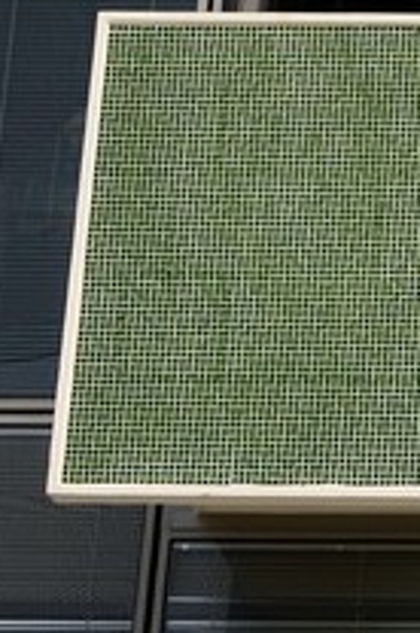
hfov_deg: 3.9
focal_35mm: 339
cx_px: 1411
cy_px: -1293
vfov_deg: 5.7
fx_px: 5952
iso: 200
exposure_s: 1/320
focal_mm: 44
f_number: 8
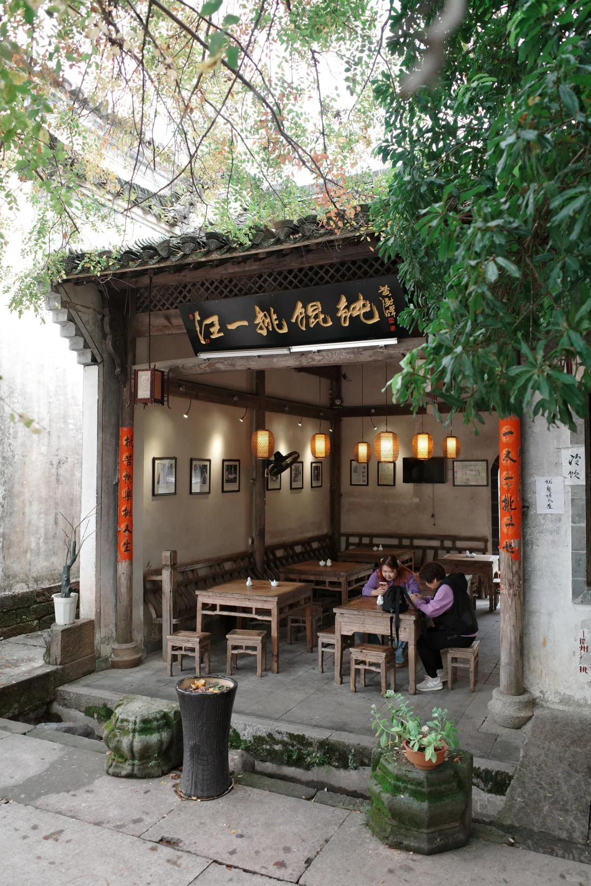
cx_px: 296
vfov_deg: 65.5
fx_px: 689
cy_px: 443
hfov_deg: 46.4
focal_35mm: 28
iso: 400
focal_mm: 18.3
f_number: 2.8
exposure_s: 1/80
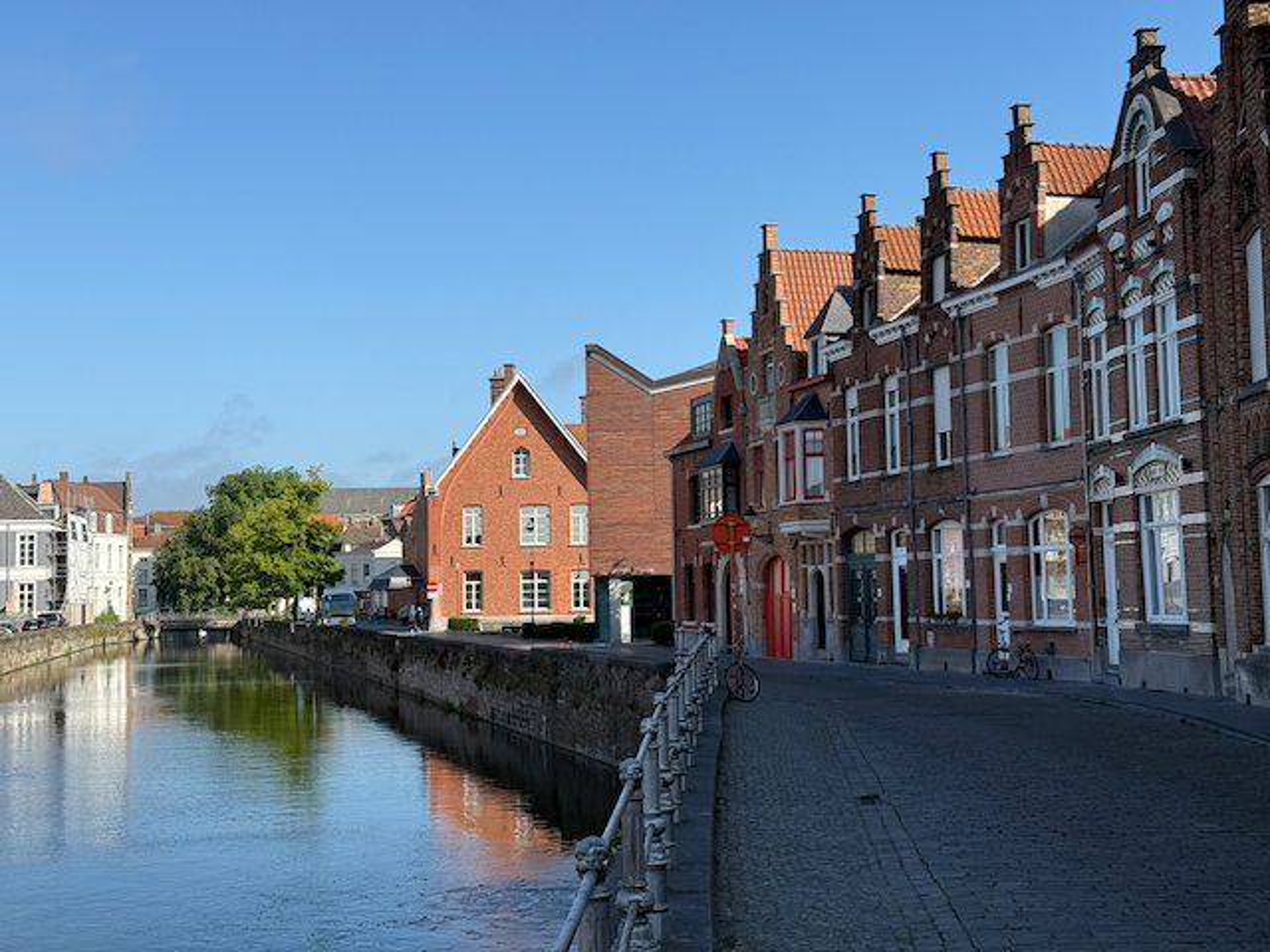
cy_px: 476
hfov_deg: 39.7
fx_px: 1761
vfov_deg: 30.3
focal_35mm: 48
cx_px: 635
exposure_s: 1/4587
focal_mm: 6.76
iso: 64
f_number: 1.78
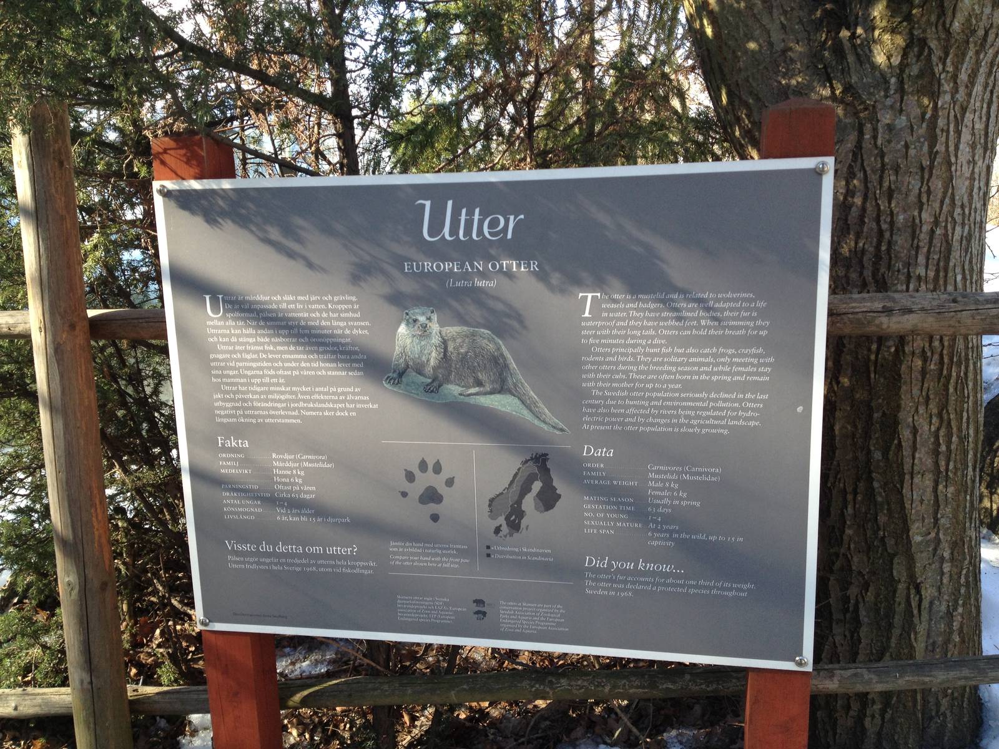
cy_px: 374
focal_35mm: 35
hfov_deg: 52.6
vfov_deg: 40.7
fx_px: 1010
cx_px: 500
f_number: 2.4
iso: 50
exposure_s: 1/197
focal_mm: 4.28
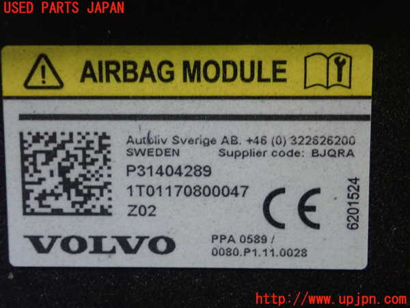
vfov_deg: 25.7
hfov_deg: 33.8
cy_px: 154
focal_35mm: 57
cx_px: 205
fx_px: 675
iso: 800
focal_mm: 10.29
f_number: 3.5
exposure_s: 1/50
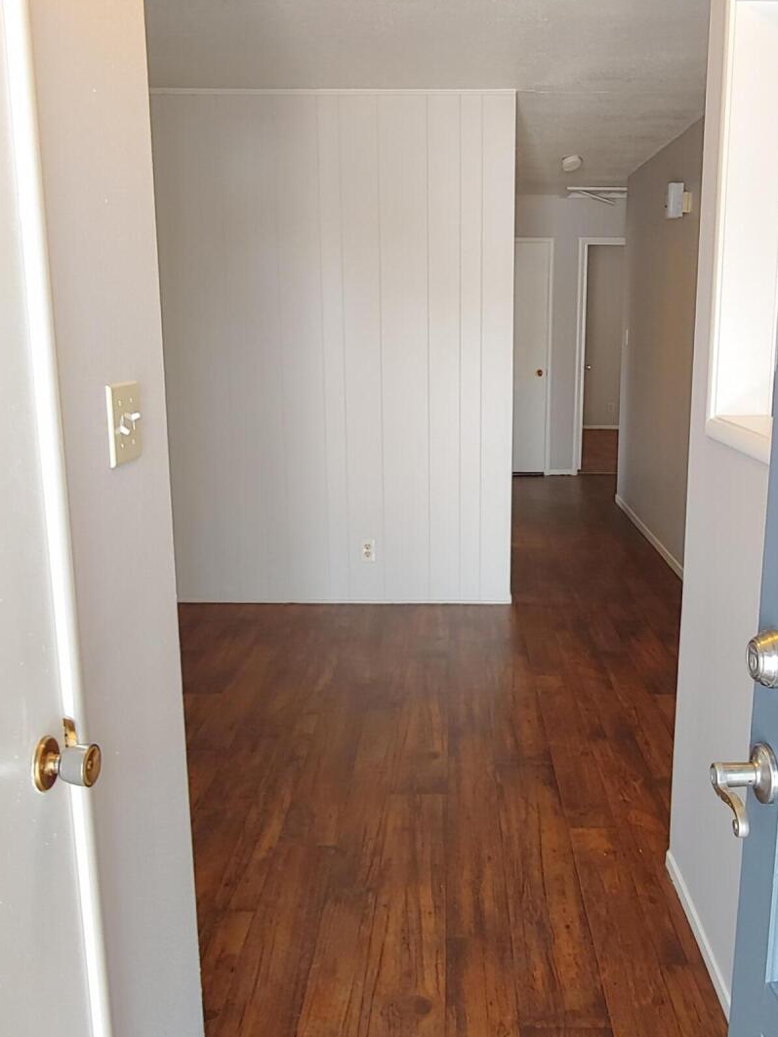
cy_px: 529
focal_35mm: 32
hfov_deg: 44.0
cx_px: 462
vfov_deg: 56.8
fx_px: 959
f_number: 1.9
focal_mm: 2.18
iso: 100
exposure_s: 1/24
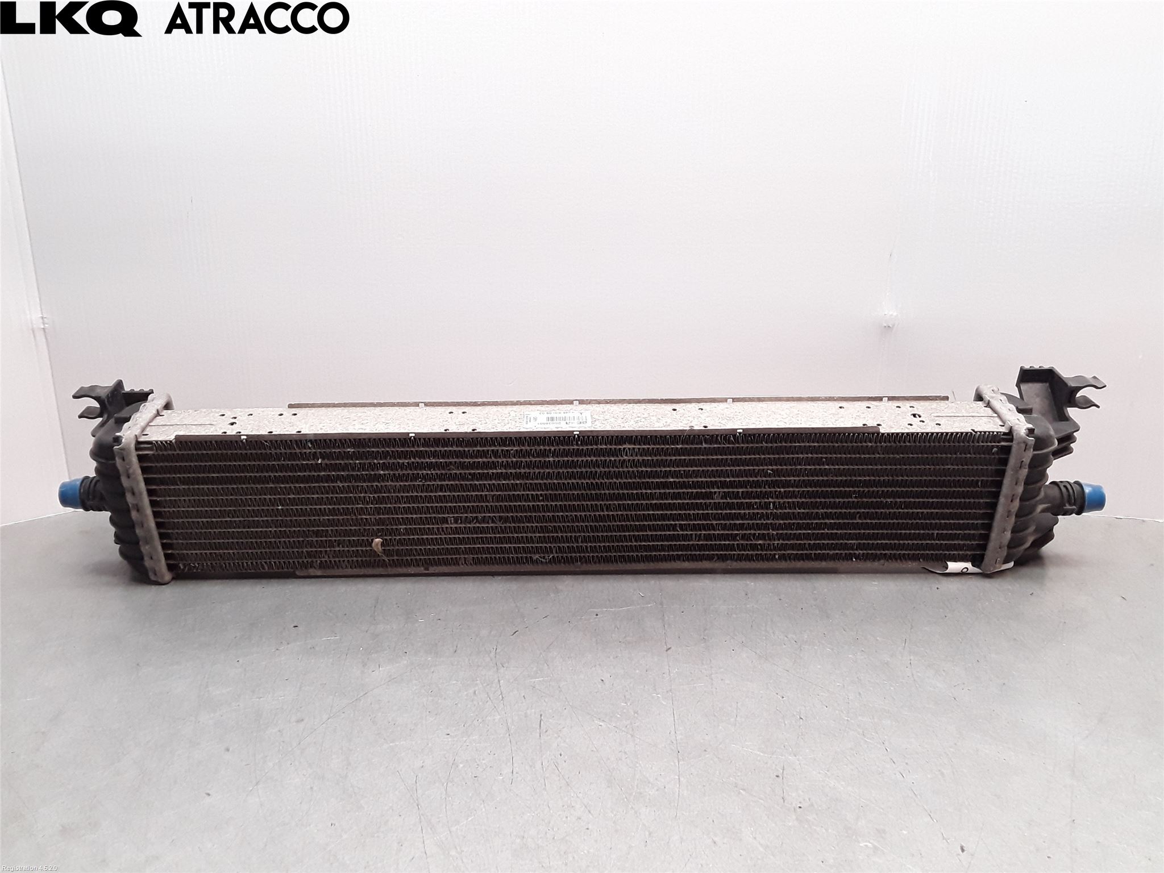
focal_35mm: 28
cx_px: 582
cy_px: 436
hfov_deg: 63.4
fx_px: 942
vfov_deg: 49.7
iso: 100
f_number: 1.9
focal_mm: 2.91
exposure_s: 1/100
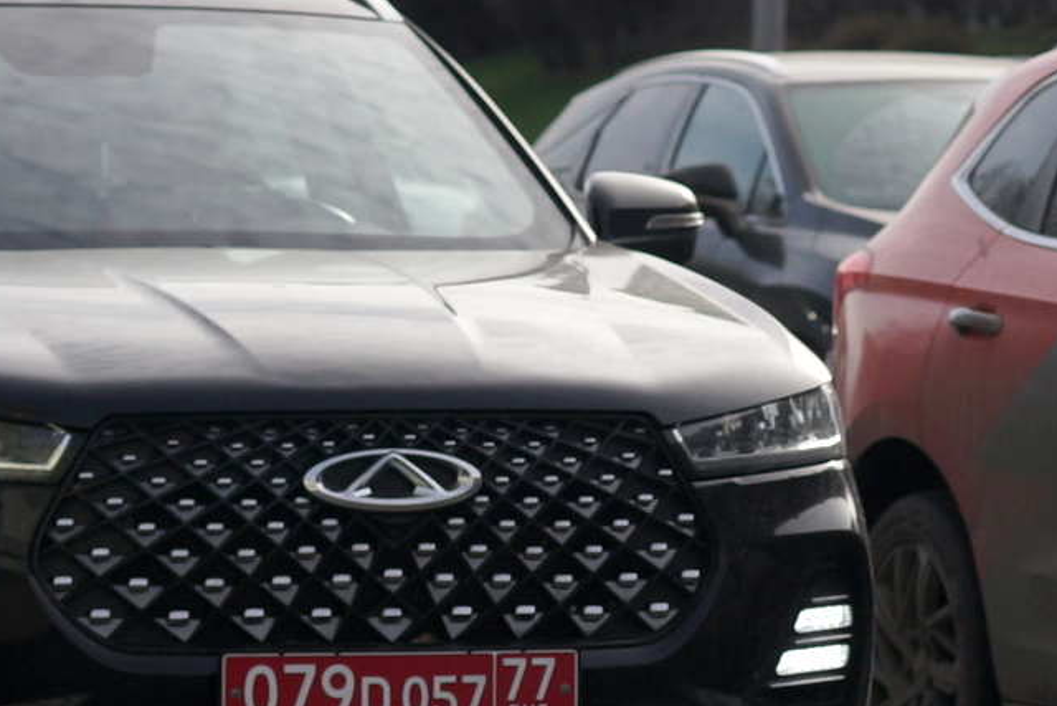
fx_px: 3671
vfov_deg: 11.0
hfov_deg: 16.2
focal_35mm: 125
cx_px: 140
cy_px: 456
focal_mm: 50
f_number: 4
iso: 200
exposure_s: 1/1600
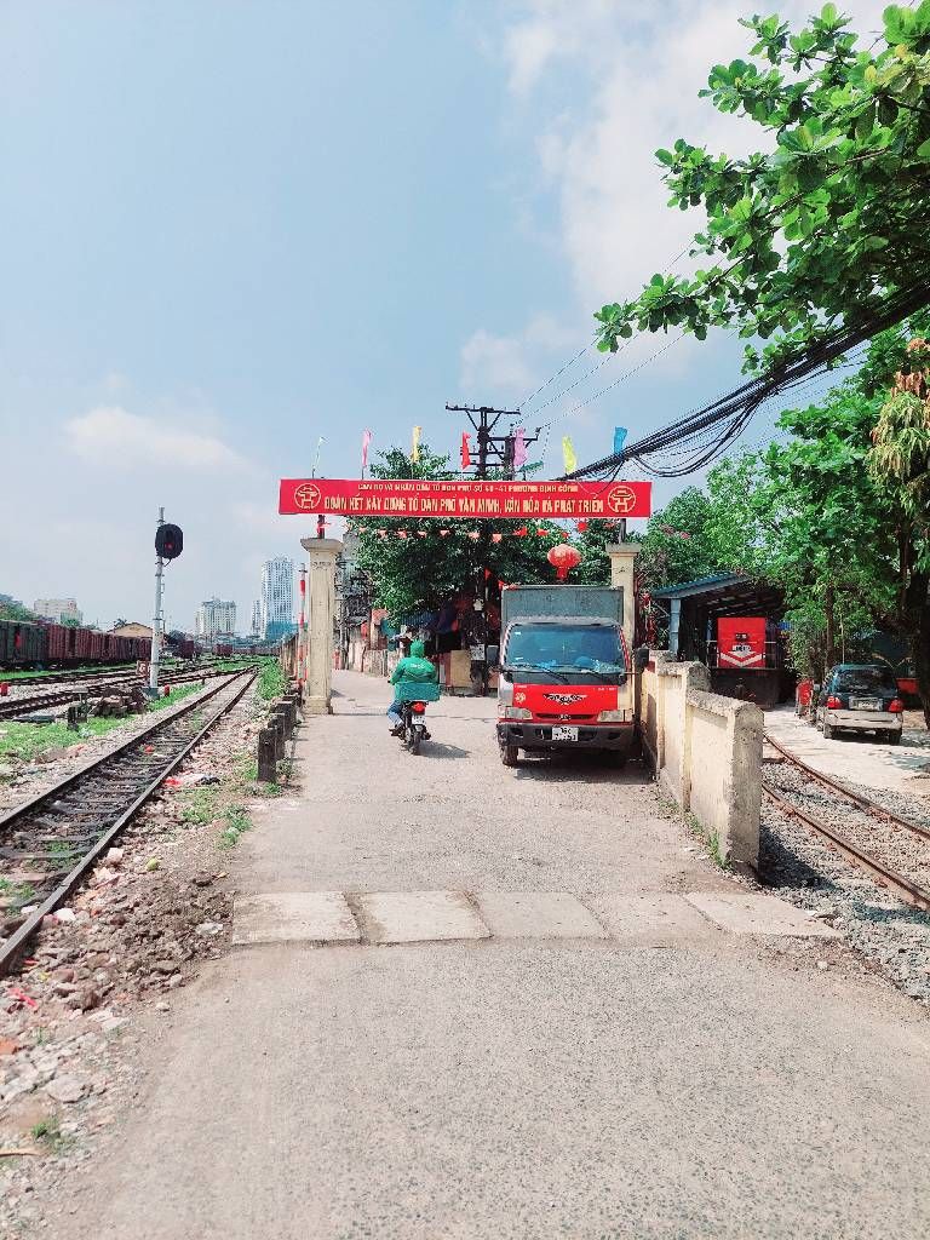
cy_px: 620
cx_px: 465
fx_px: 860
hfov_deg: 56.8
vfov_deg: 71.6
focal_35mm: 24
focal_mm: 5.23
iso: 40
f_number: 1.8
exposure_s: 1/2500
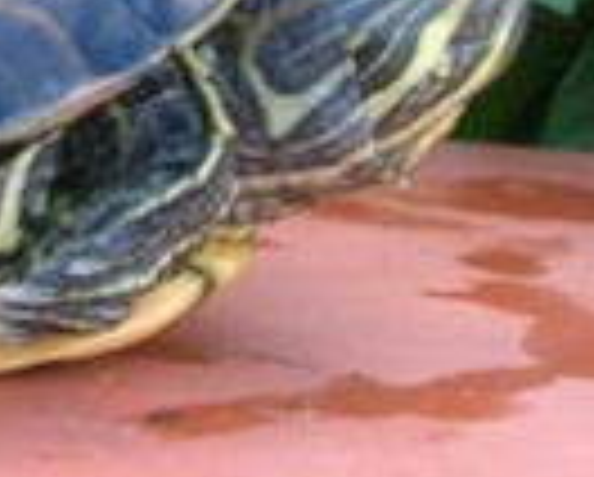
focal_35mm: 118
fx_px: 2078
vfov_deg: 12.9
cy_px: -25
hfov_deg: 15.2
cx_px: -252
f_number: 4.9
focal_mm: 5.7
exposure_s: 1/21
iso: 50
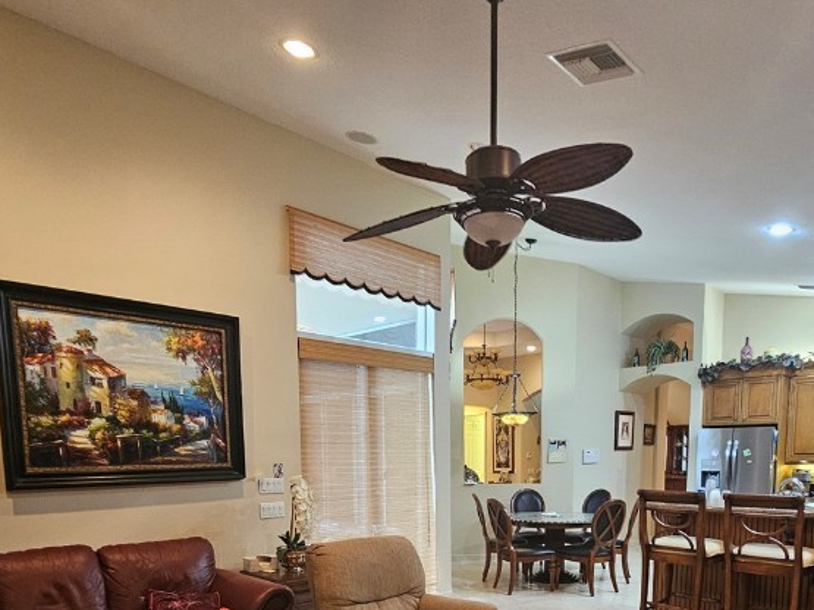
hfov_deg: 71.4
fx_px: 564
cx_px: 447
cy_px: 506
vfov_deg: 52.3
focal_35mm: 24
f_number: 2.2
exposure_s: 1/40
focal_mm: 2.2
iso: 320
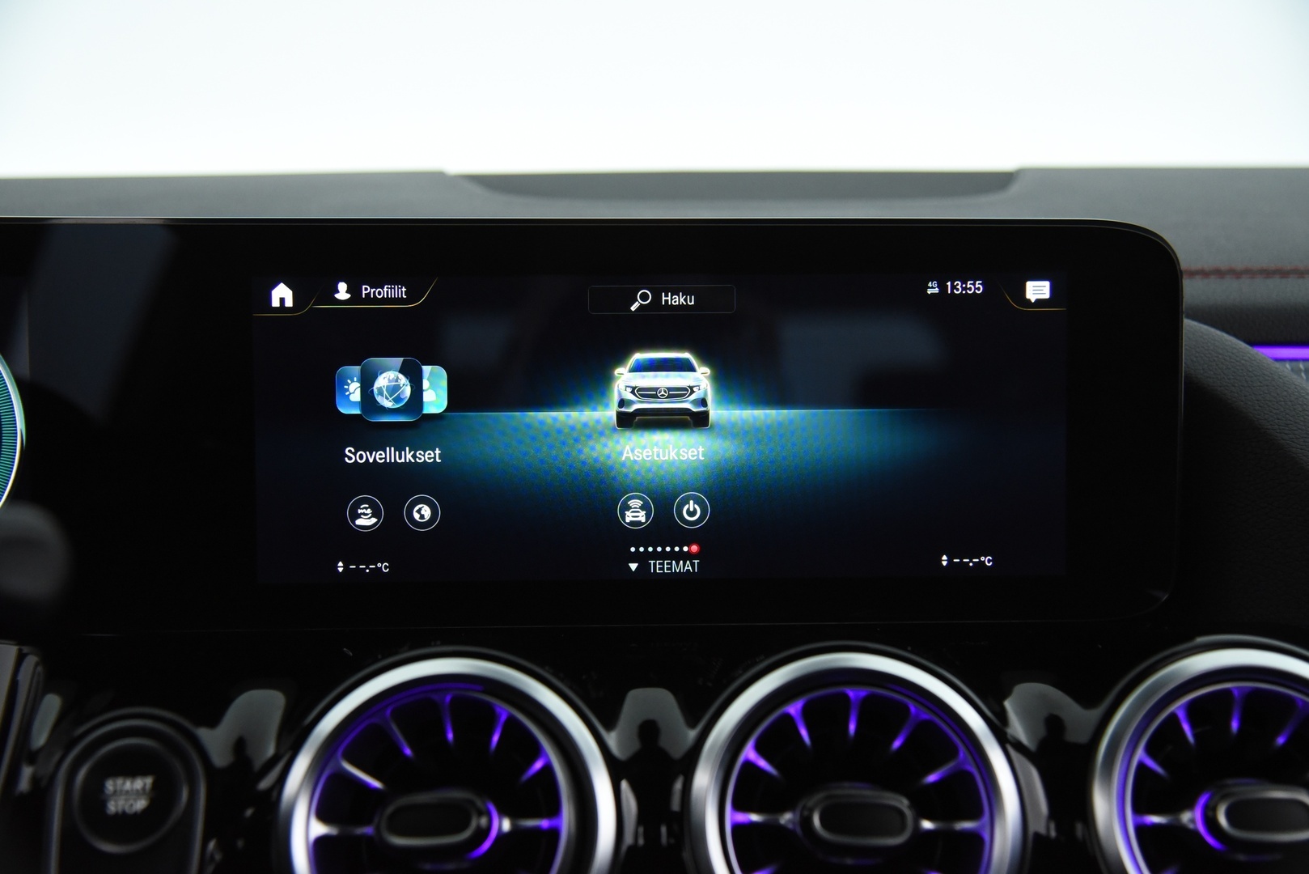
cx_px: 654
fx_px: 1600
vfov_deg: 30.5
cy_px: 437
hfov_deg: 44.5
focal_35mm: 44
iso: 4000
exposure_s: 1/60
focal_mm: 44
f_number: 4
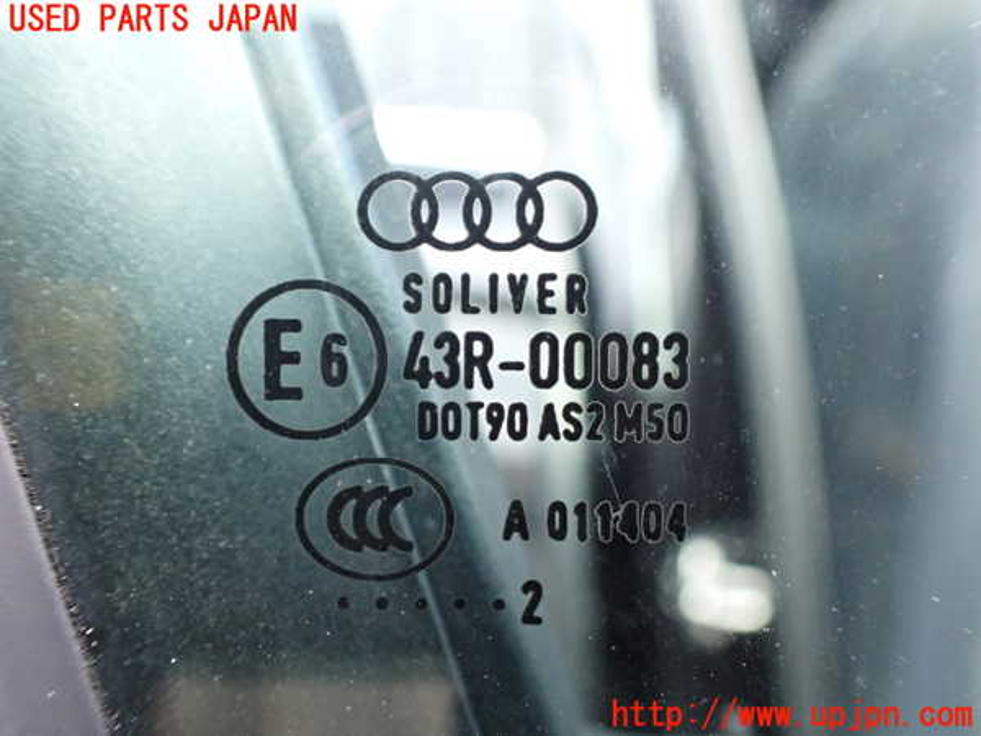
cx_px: 490
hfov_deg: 60.0
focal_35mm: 30
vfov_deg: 46.8
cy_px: 368
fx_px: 850
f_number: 2.3
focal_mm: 5.4
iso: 400
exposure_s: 1/125
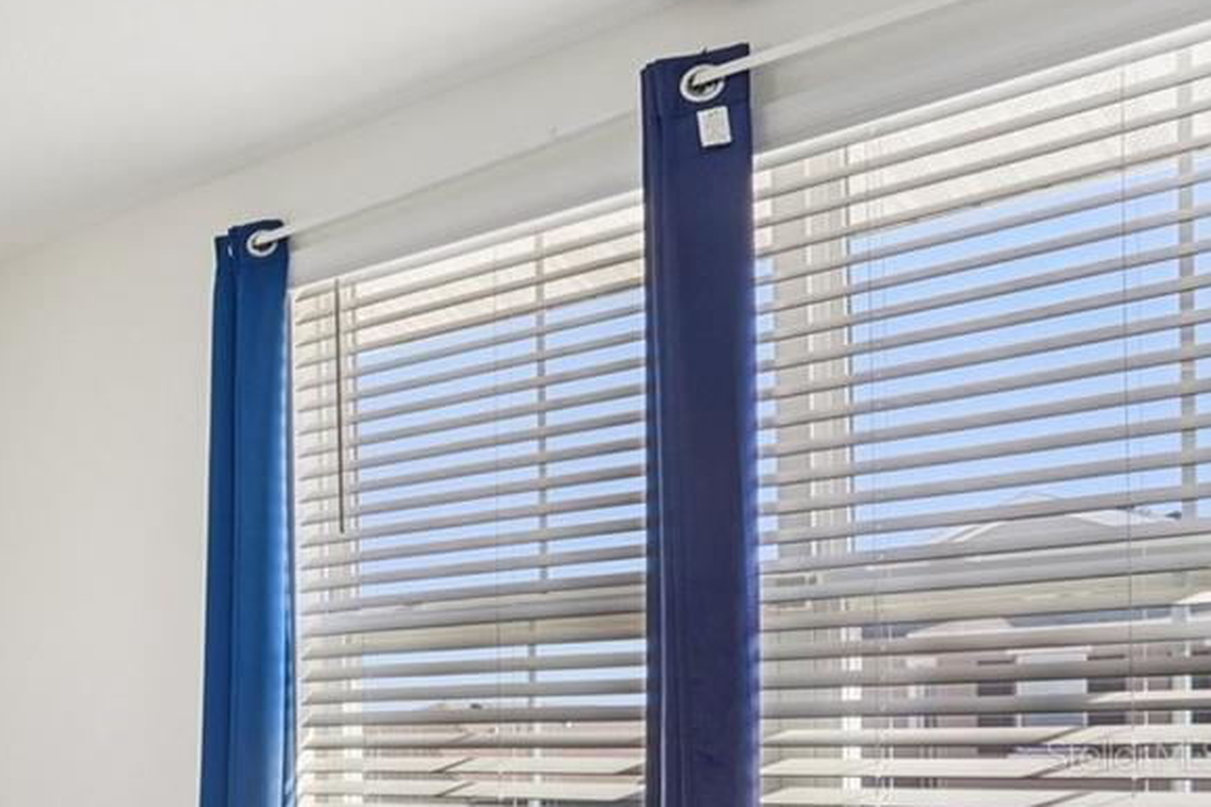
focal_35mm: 47
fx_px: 1581
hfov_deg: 30.7
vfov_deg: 27.4
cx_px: -441
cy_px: 755
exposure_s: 1/20
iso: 400
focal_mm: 17
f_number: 8
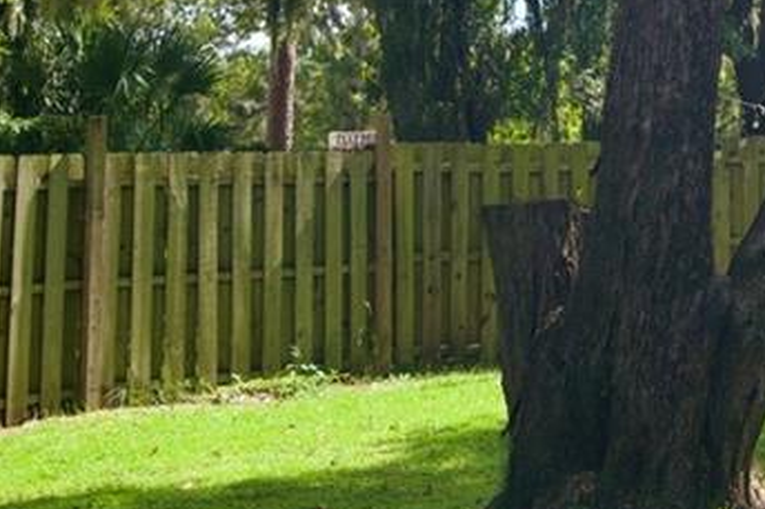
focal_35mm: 93
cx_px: 1063
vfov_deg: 14.3
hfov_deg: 19.7
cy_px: -87
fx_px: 1975
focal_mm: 20
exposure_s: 1/250
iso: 100
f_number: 5
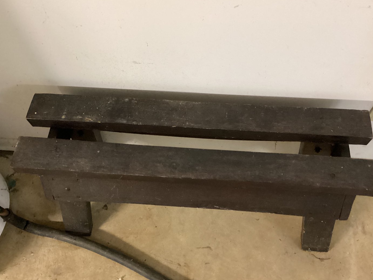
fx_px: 366
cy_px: 146
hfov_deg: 54.0
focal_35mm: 34
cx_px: 187
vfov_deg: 41.8
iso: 640
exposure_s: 1/30
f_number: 2.4
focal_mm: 3.3
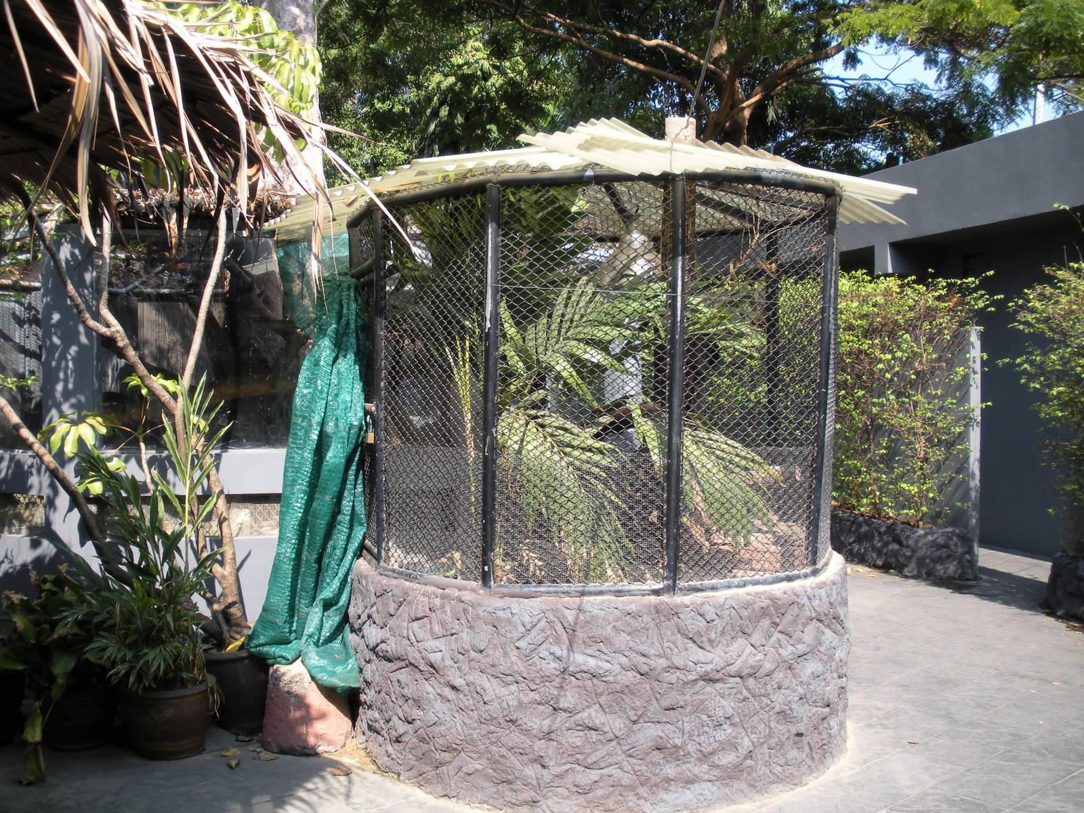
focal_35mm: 36
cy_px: 406
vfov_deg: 39.7
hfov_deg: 51.4
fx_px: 1127
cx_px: 542
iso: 64
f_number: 3.5
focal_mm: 6.3
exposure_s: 1/206
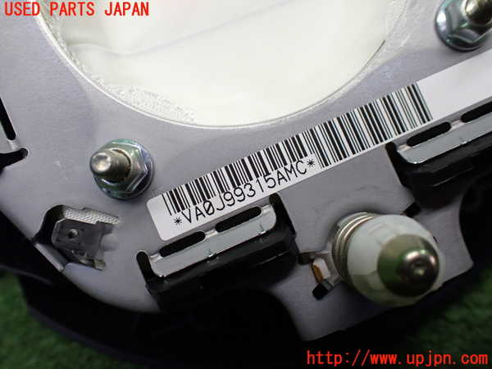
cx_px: 246
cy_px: 184
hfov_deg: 60.0
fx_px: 426
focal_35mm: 30
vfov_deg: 46.8
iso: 320
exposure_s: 1/125
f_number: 2.3
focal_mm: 5.4
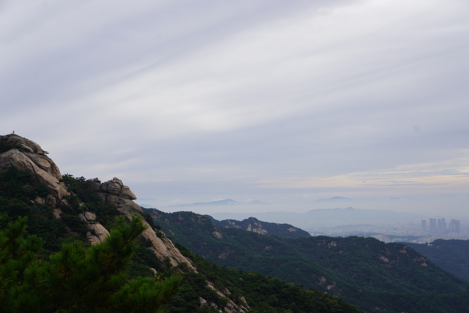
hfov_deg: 40.0
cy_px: 156
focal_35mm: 50
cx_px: 234
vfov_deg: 27.3
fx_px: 645
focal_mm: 33
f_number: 11
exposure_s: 1/160
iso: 100
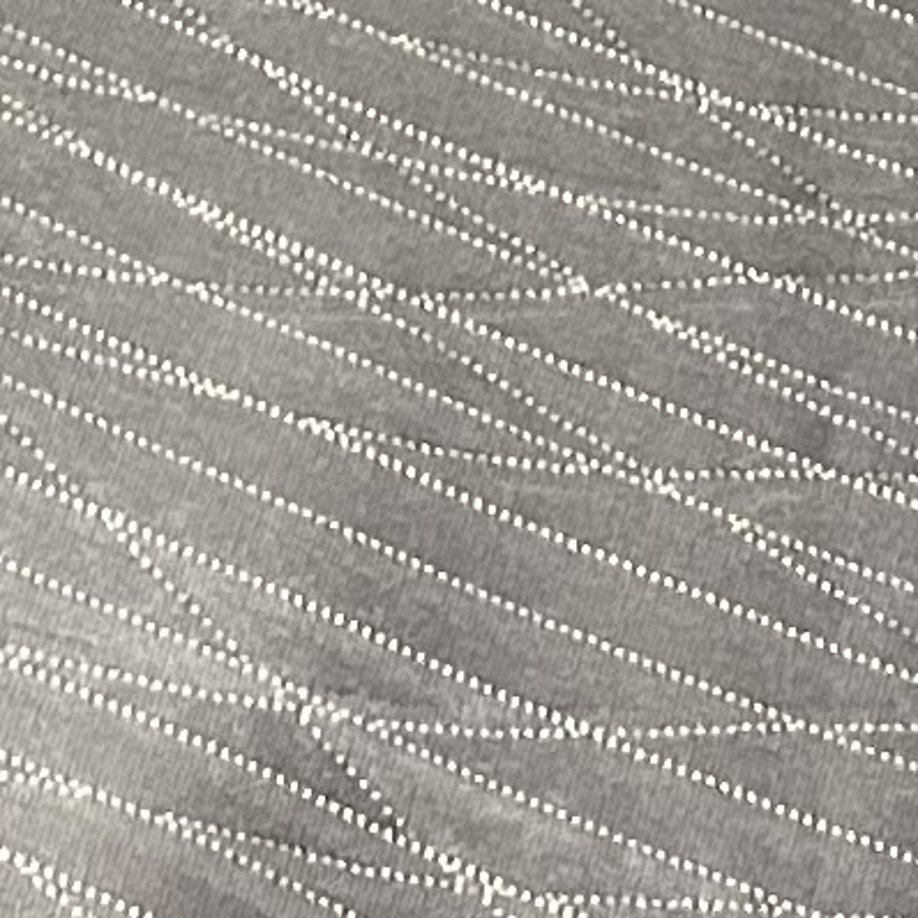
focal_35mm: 233
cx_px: -164
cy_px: -1760
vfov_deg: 6.8
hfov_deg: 7.5
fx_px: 6991
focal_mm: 4.2
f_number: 1.6
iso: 640
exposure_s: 1/40
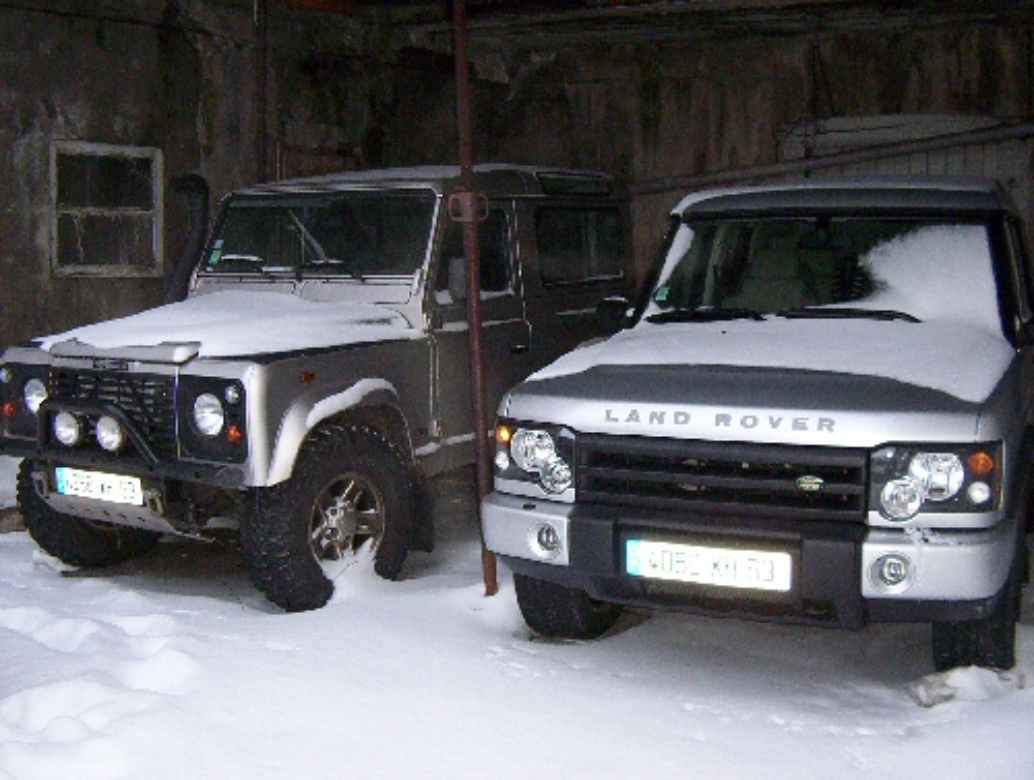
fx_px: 1167
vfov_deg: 36.9
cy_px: 390
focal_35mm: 39
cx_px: 517
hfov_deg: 47.8
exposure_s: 1/60
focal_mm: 5.26
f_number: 3.84
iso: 140
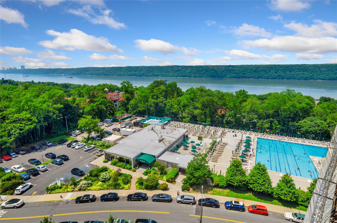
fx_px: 182
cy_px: 112
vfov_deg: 63.0
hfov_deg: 85.5
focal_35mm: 20
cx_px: 168
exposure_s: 1/100
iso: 100
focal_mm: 13
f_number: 9
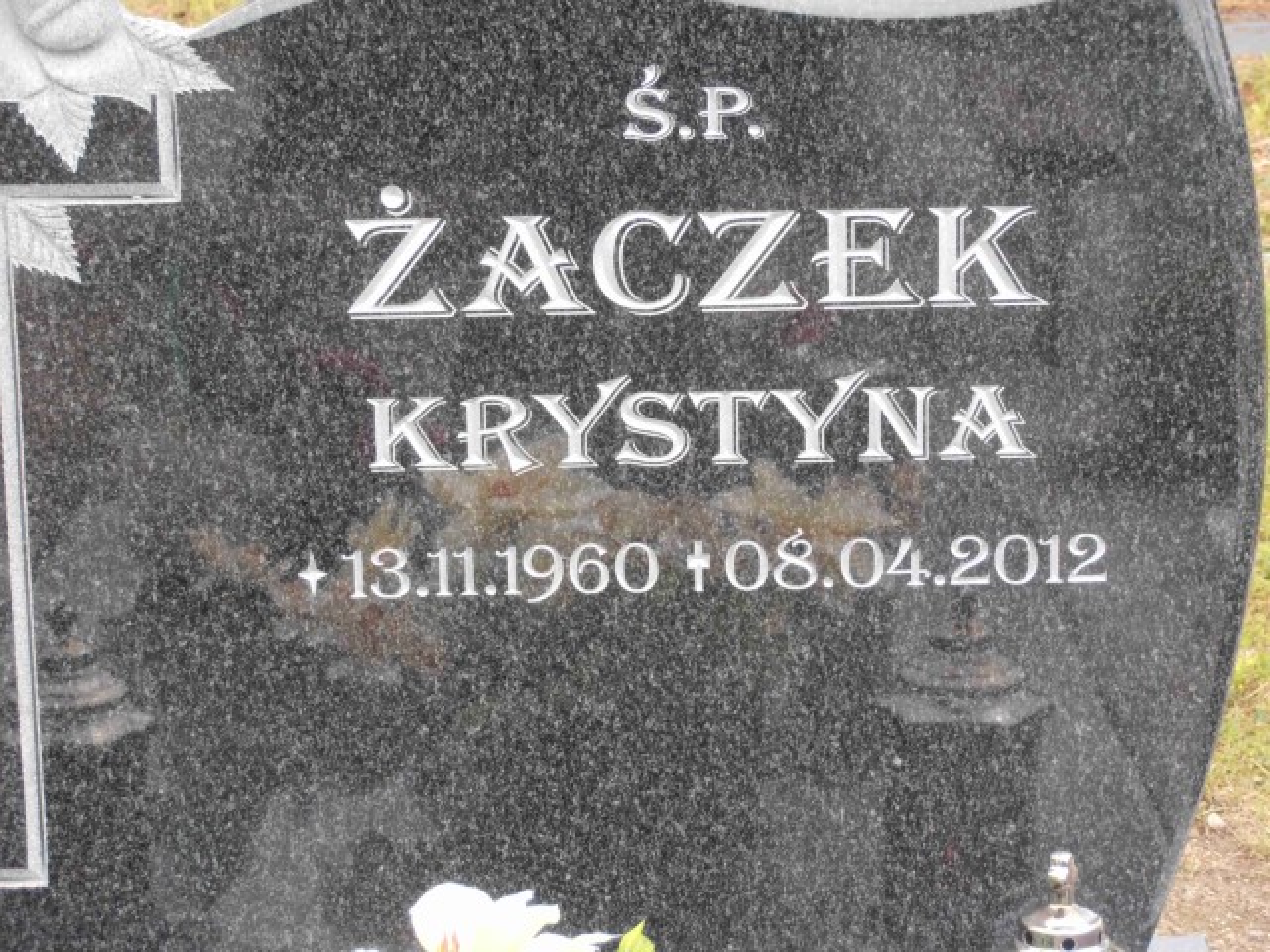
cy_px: 476
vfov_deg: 13.3
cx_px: 635
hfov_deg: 17.7
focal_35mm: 111
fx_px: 4072
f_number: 5.5
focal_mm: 19.64
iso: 80
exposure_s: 1/125
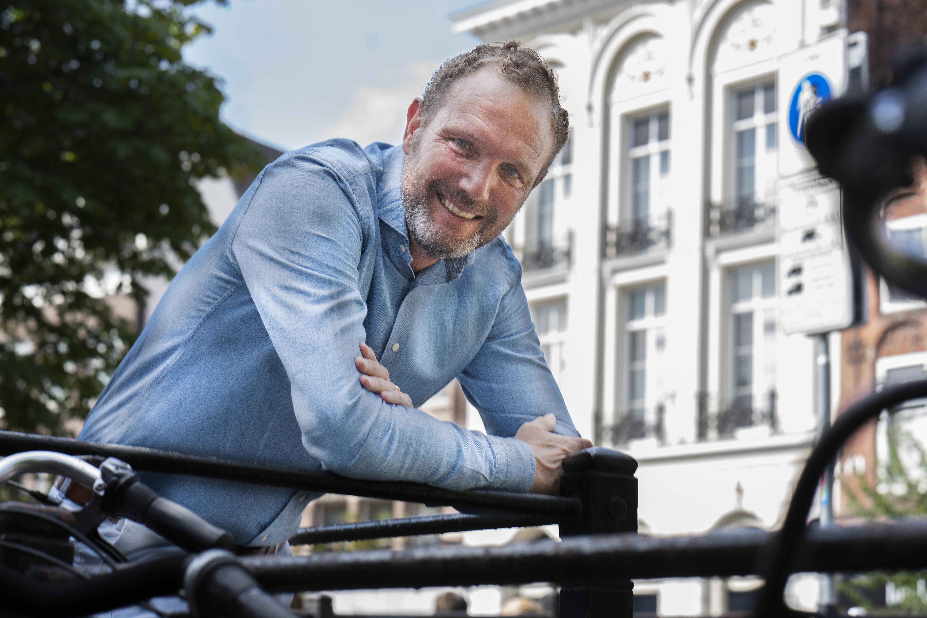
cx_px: 464
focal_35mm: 85
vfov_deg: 16.1
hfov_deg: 23.9
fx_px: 2189
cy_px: 309
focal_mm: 85
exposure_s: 1/200
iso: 320
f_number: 5.6
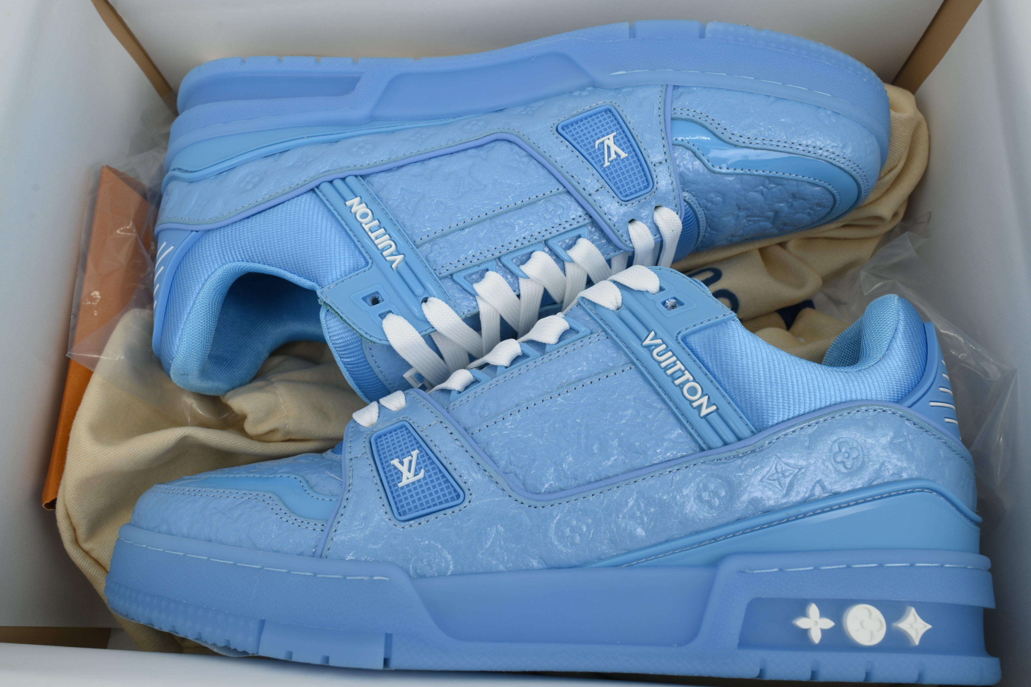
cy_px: 344
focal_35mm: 28
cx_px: 516
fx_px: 788
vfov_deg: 47.2
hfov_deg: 66.4
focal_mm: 27.5
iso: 400
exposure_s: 1/100
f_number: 11
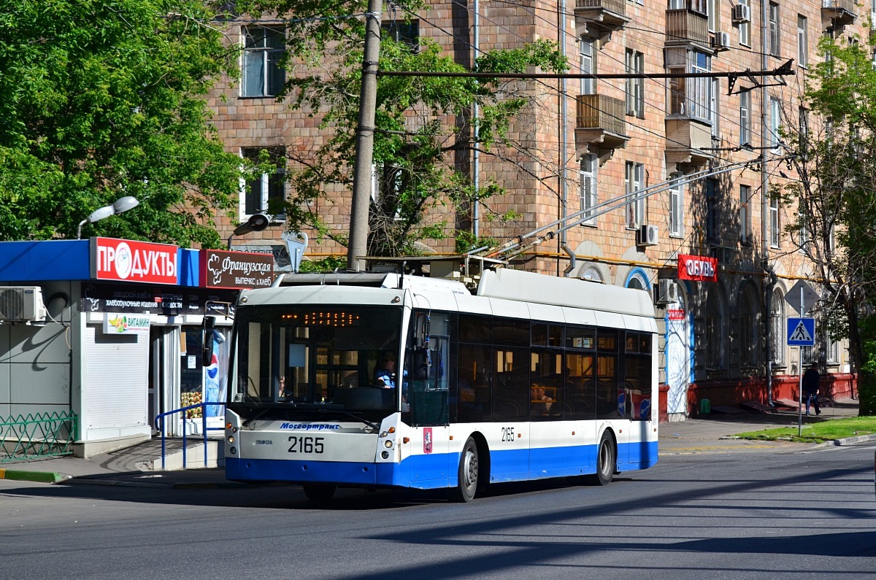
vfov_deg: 16.5
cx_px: 438
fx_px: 2003
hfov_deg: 24.7
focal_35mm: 82
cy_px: 290
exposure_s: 1/1000
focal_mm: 55
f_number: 7.1
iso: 200
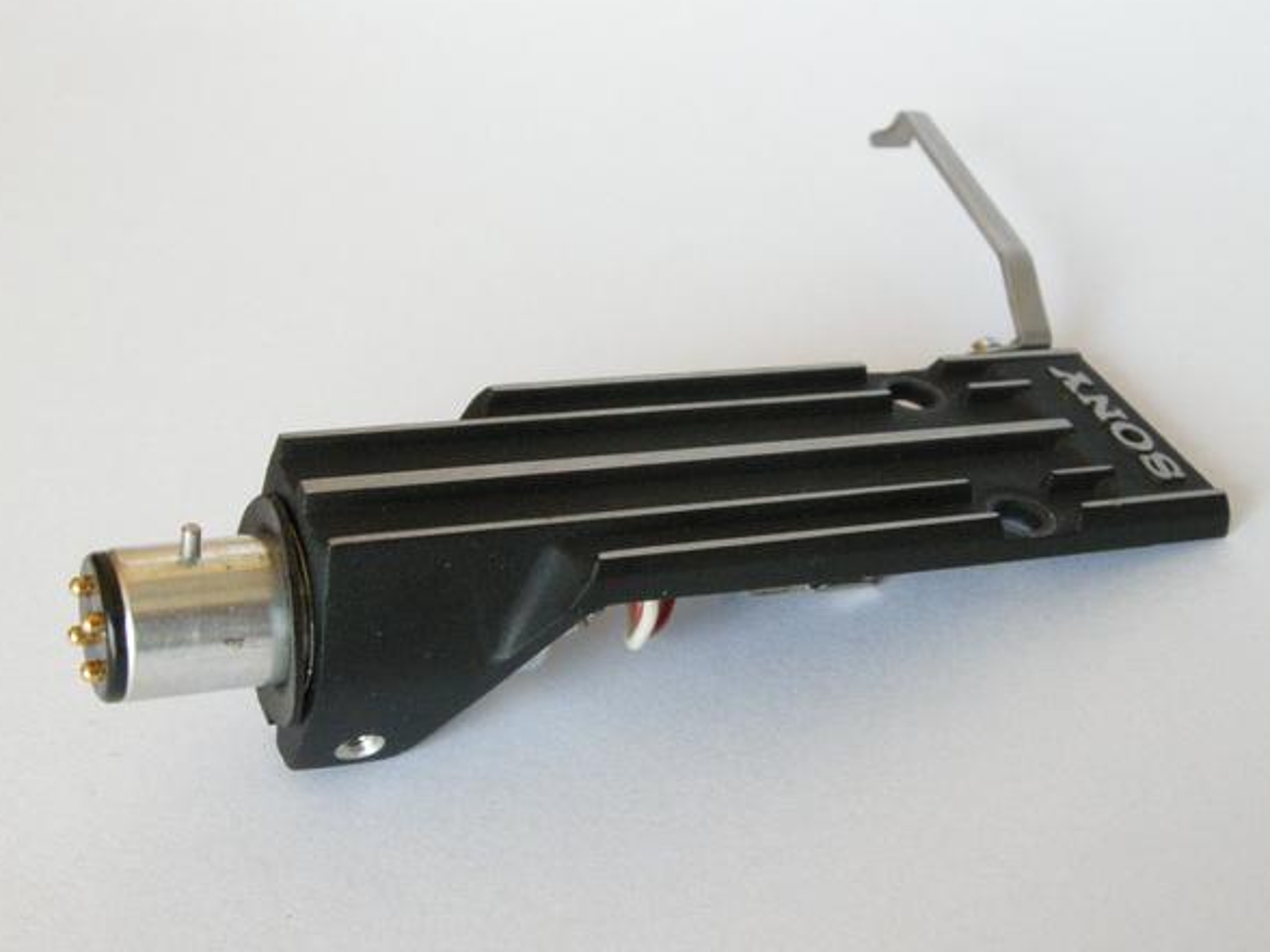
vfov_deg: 30.3
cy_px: 471
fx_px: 1761
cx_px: 633
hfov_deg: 39.7
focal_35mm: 48
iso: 400
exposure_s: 1/36
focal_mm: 10.1
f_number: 6.1
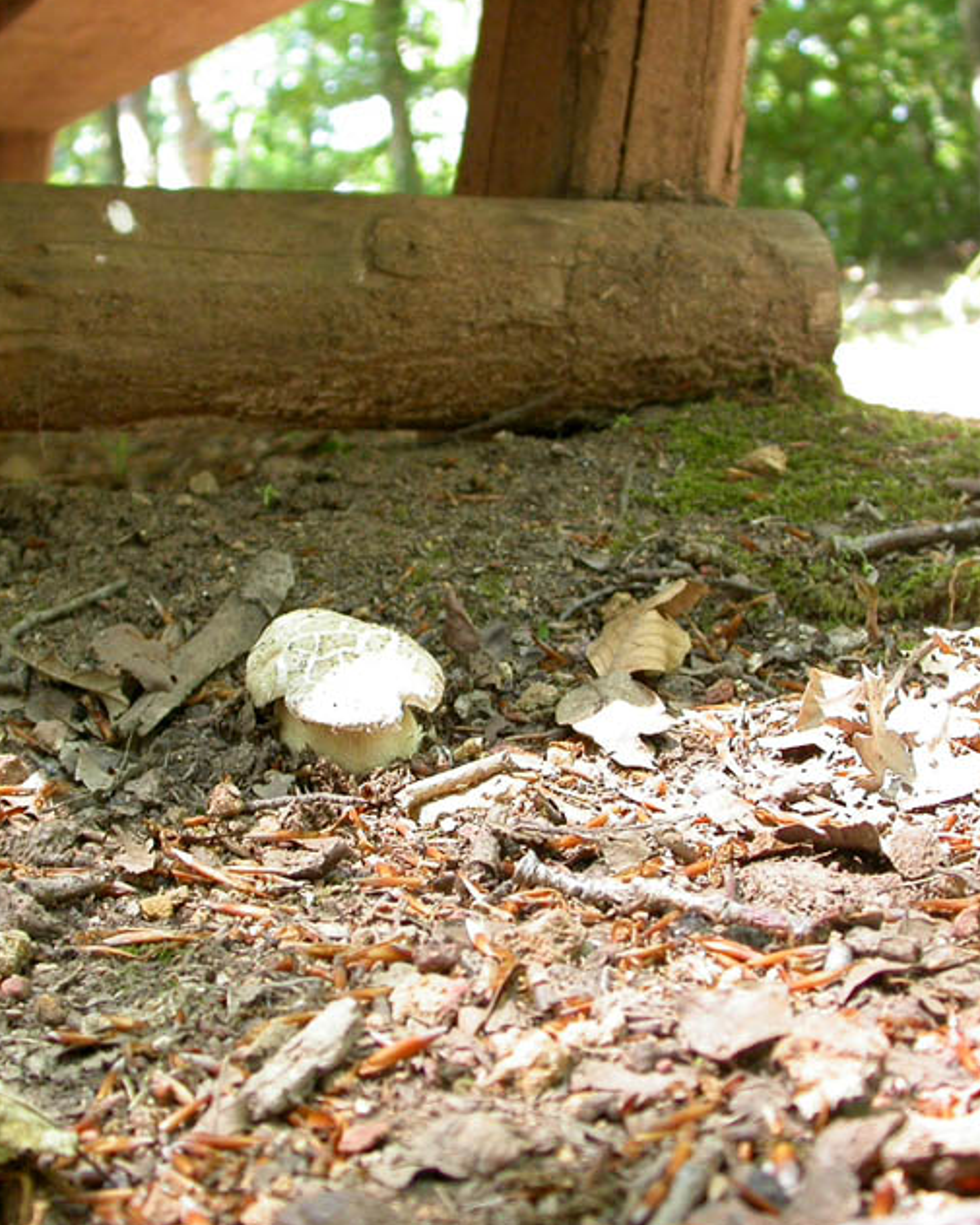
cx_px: 444
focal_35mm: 50
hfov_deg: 30.2
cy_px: 612
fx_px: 1812
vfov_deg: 37.3
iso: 100
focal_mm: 7.85
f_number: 2.6
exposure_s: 1/30
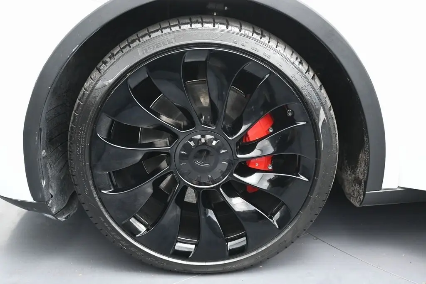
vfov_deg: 35.5
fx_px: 444
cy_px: 142
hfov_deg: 51.3
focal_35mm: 38
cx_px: 213
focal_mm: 25
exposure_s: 1/125
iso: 2500
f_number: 4.2
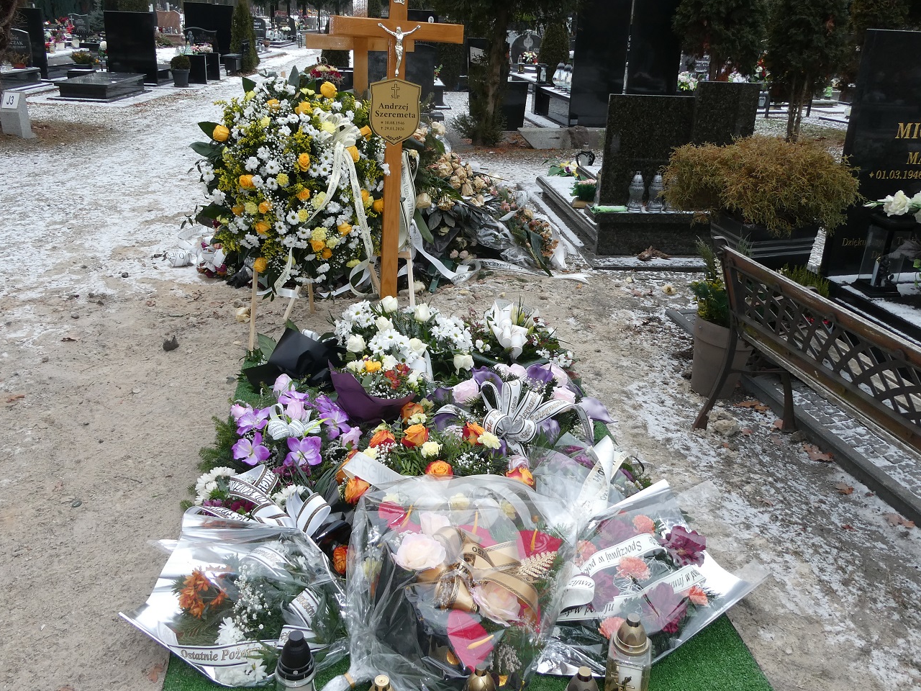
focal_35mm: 30
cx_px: 445
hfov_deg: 60.0
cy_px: 308
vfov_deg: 46.7
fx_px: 798
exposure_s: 1/125
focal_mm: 4.3
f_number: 3.3
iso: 80
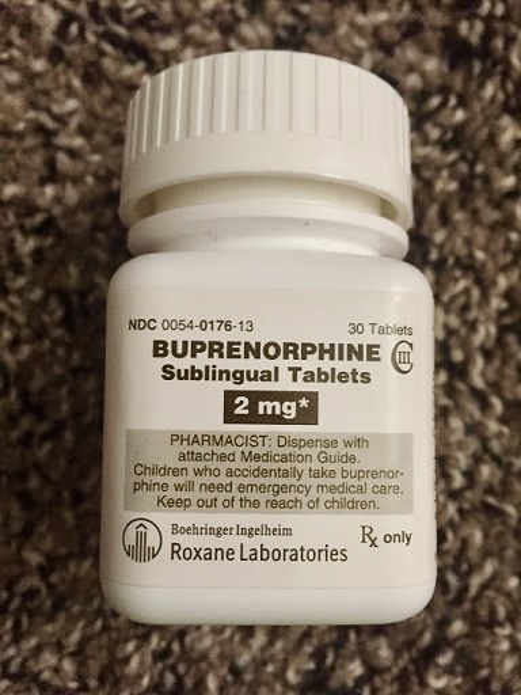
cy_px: 348
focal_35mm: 29
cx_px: 260
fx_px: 582
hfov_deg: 48.2
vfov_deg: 61.7
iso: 500
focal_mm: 4.15
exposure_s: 1/15
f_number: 2.2
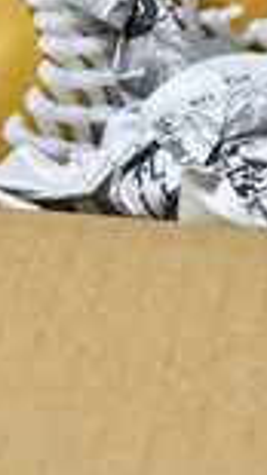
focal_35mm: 73
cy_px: -104
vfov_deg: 25.8
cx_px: 249
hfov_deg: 16.3
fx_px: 920
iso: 125
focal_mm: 5.96
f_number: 1.6
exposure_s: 1/77
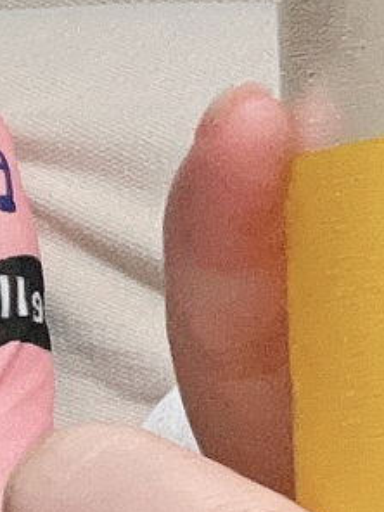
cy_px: -98
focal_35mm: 166
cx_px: 1216
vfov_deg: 11.7
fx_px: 2455
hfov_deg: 7.6
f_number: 2.2
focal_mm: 2.71
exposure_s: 1/60
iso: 320
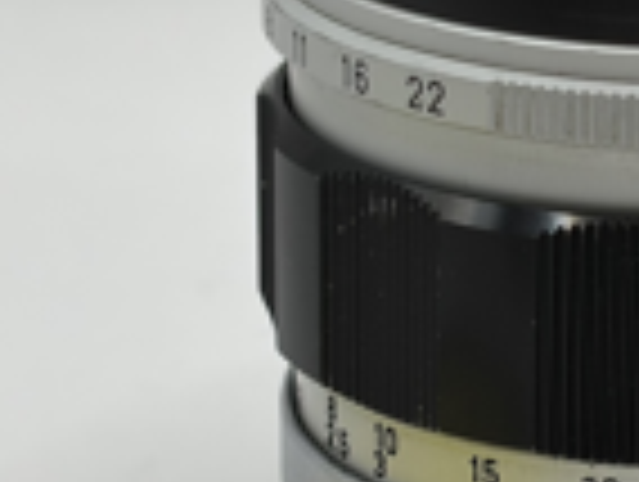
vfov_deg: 8.1
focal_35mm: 183
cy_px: 376
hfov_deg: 10.7
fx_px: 3384
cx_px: 562
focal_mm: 5.96
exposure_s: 1/208
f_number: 1.6
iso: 32
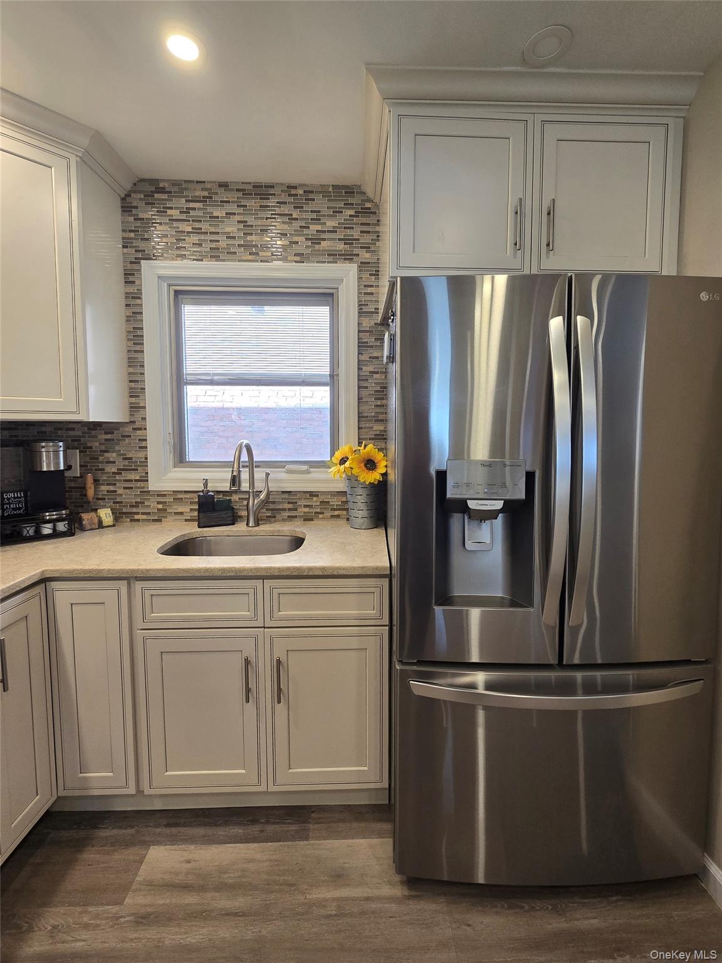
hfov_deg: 89.9
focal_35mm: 13
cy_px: 482
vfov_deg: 106.2
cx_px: 361
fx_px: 362
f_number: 2.2
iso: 80
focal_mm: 2.2
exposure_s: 1/60.2
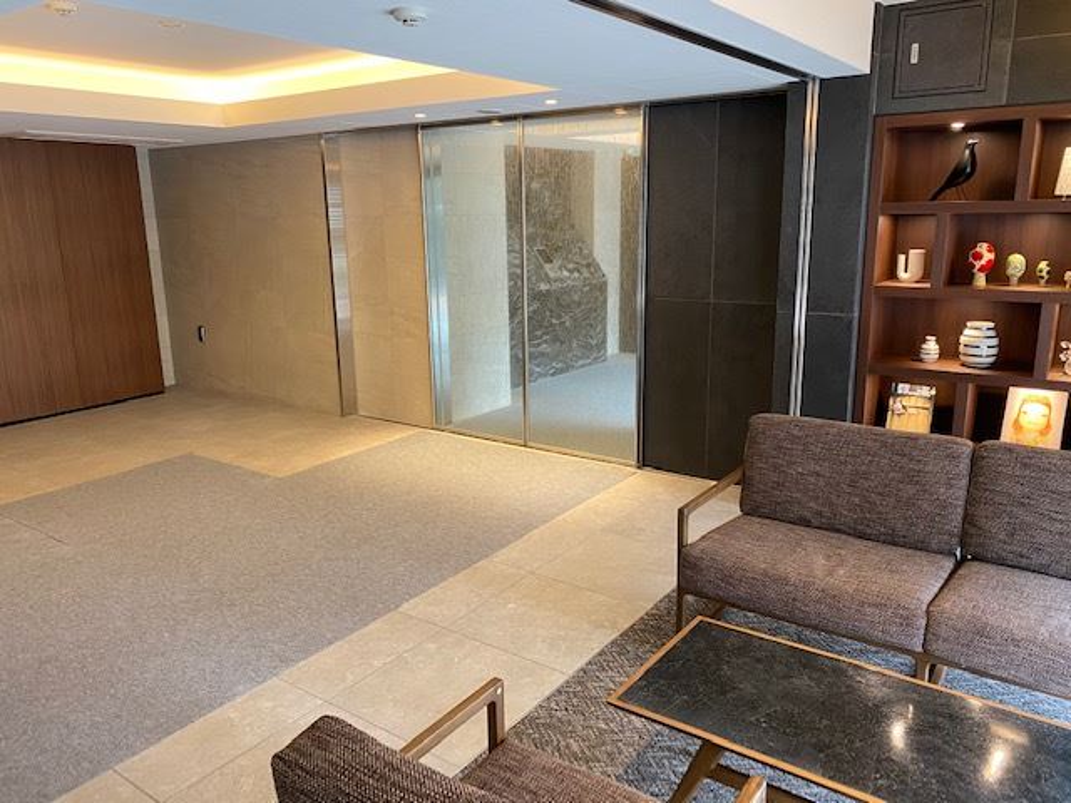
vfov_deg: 53.1
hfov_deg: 67.3
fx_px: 804
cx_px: 536
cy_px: 402
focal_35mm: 26
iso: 100
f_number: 1.8
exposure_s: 1/50
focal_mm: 4.25
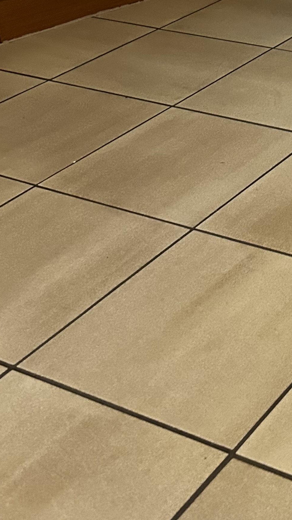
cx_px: 451
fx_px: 909
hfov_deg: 16.5
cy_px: 81
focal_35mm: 66
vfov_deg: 30.8
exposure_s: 1/33
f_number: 1.5
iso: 500
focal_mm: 5.7
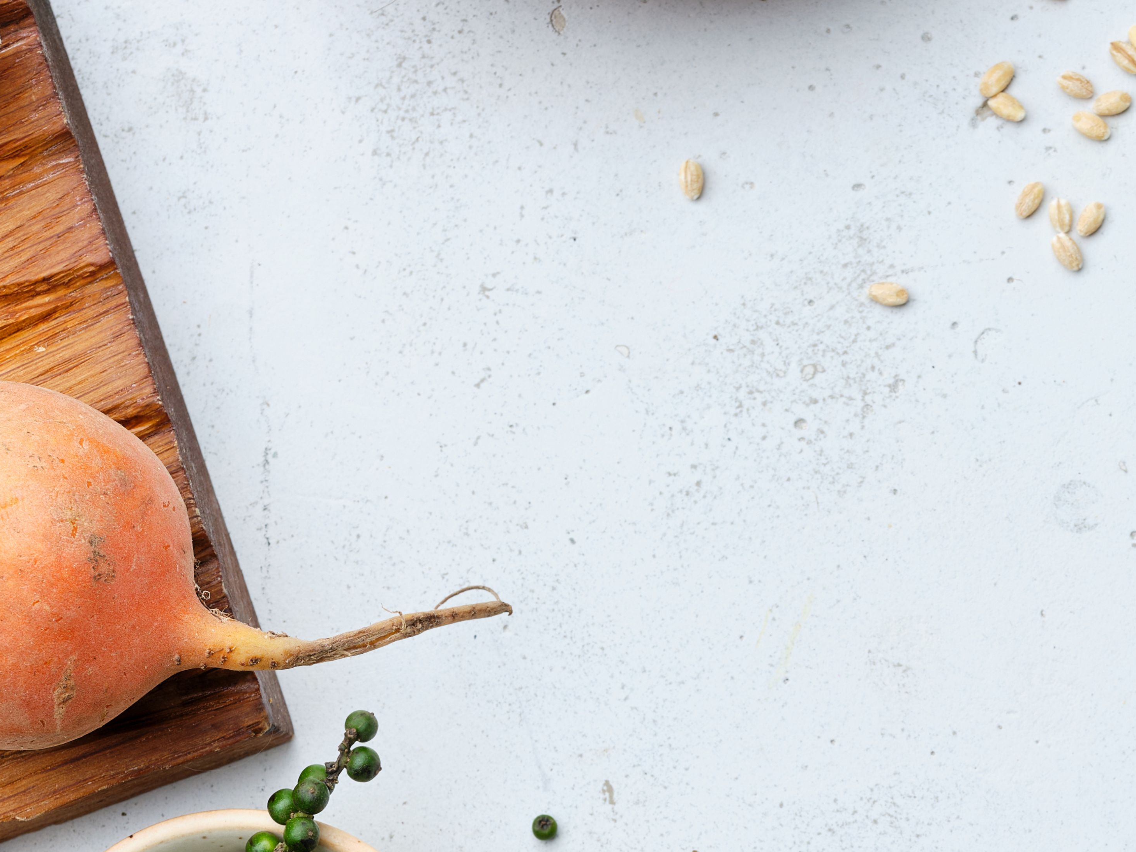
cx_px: 1059
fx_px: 4594
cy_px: 999
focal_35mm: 140
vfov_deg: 10.4
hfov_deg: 13.9
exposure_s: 1/125
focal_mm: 63
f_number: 10
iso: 250
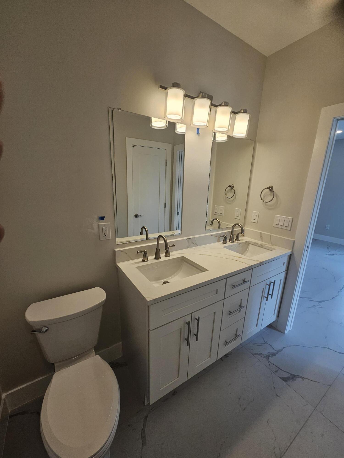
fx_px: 172
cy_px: 229
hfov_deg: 89.9
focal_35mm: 13
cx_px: 172
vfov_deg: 106.2
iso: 64
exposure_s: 1/120
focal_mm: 2.2
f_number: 2.2
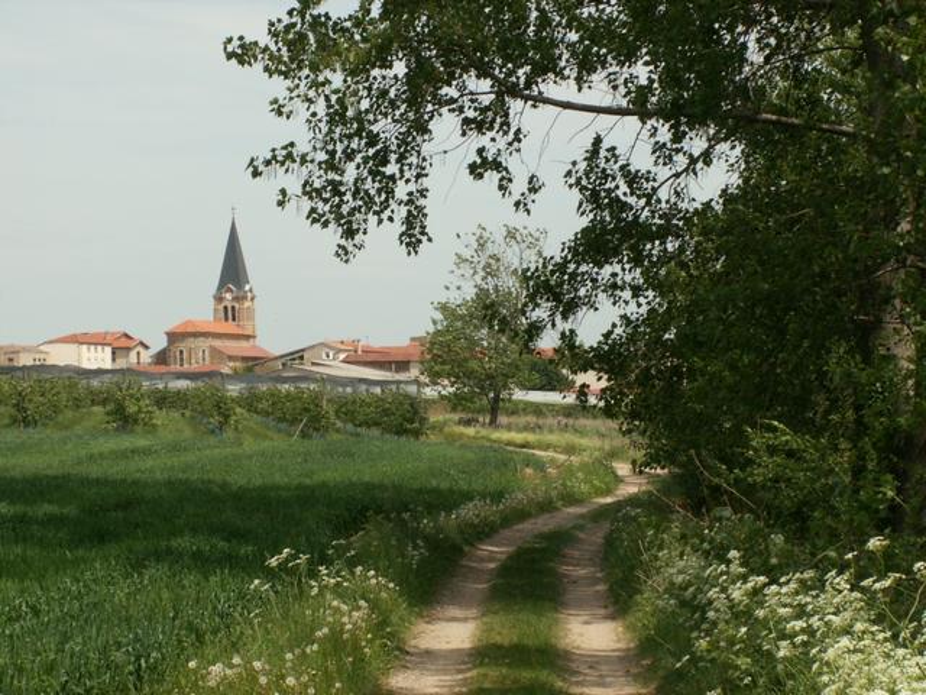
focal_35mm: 101
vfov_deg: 14.6
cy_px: 348
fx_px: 2702
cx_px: 463
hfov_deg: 19.4
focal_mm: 16.43
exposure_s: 1/160
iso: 50
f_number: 8
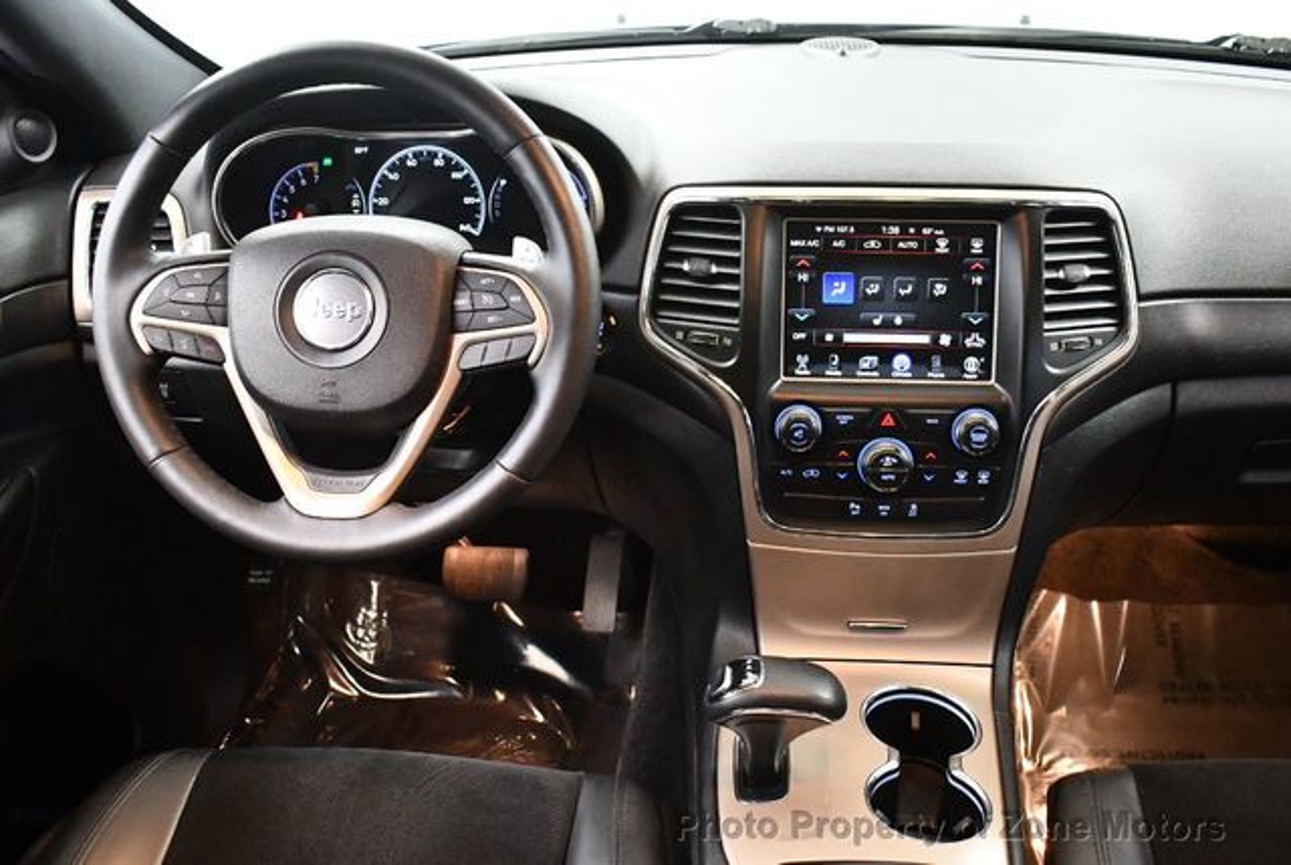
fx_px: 1293
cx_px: 646
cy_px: 432
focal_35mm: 36
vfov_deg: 37.0
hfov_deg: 53.1
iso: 5600
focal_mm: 18
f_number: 3.5
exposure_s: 1/60
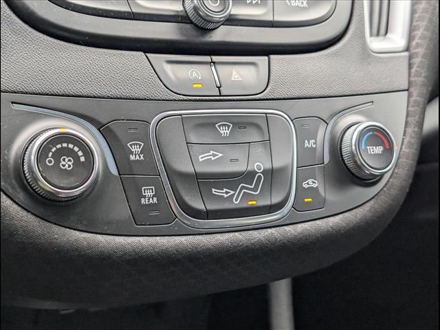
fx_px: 623
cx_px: 220
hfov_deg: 38.9
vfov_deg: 29.7
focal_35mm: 49
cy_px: 165
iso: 57
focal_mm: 6.9
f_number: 1.68
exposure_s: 1/125
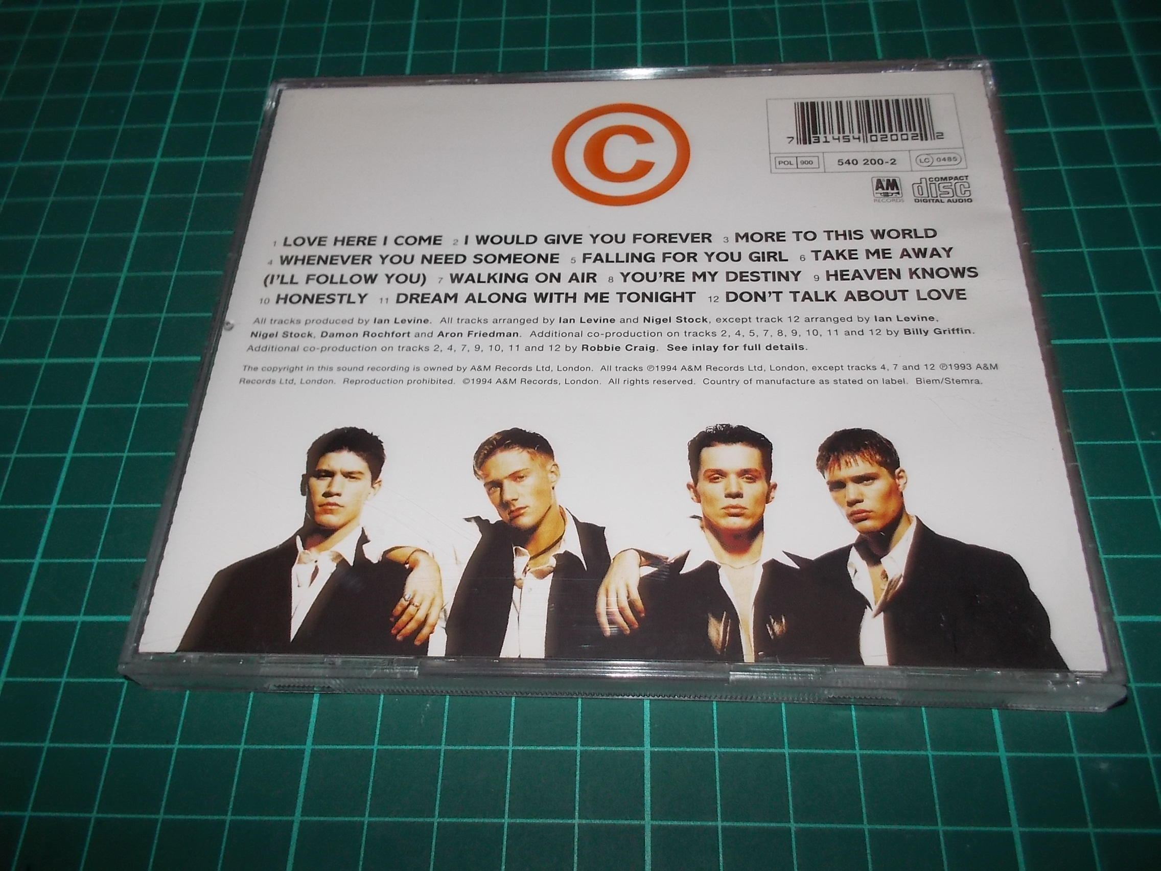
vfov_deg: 48.2
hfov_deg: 61.7
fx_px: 973
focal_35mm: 29
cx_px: 580
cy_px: 436
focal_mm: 4.1
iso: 200
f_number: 3.3
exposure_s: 1/30
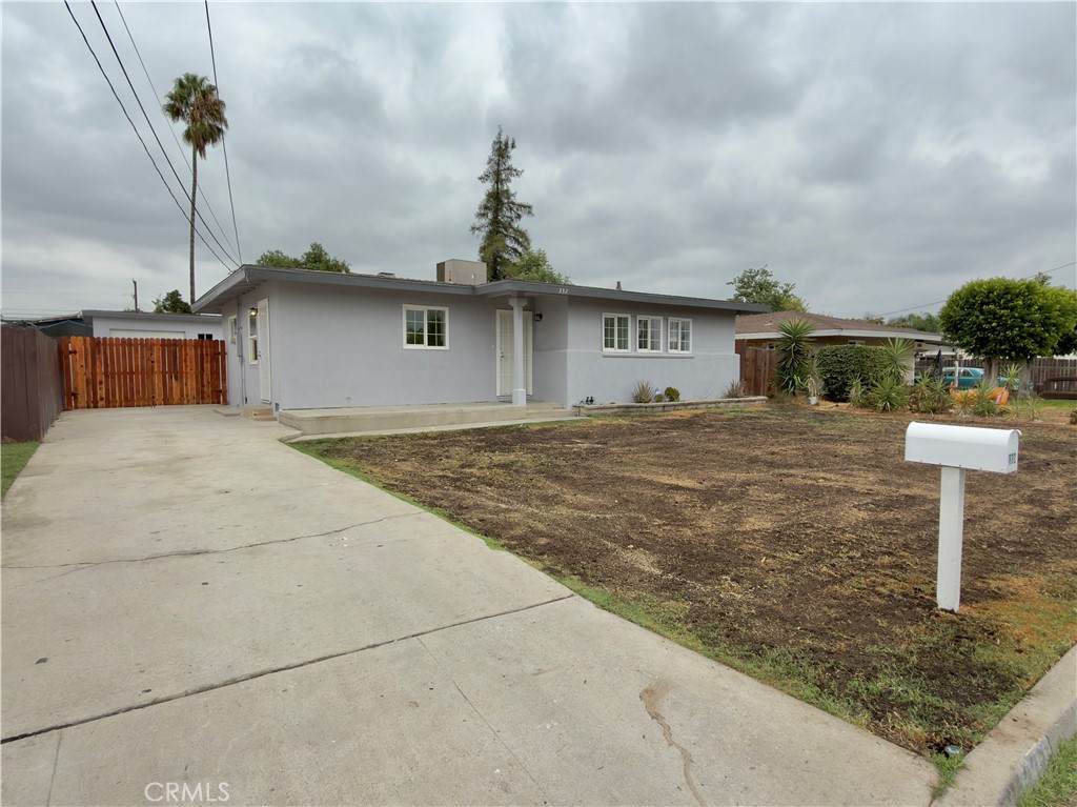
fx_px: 591
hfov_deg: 84.7
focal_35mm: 19
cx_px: 538
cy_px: 404
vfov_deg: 68.6
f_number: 2.2
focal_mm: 2.22
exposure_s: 1/593
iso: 16
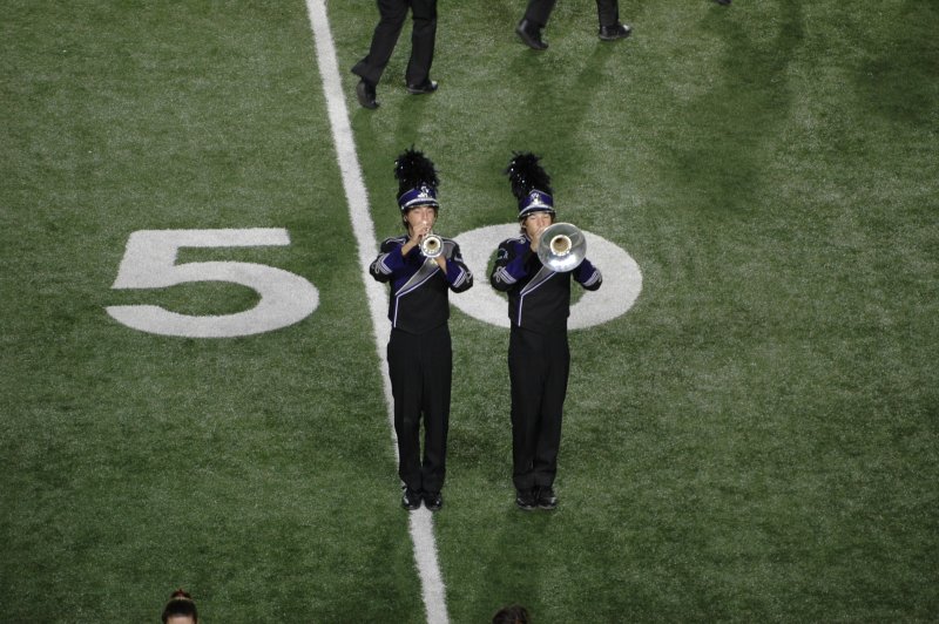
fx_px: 7818
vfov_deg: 4.6
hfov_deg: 6.9
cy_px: 312
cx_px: 470
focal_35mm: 300
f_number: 2.8
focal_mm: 200
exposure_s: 1/60
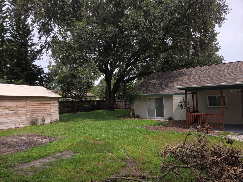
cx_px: 122
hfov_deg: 73.9
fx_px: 161
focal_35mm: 23
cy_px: 91
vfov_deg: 58.9
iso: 25
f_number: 1.8
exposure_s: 1/978
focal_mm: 5.4
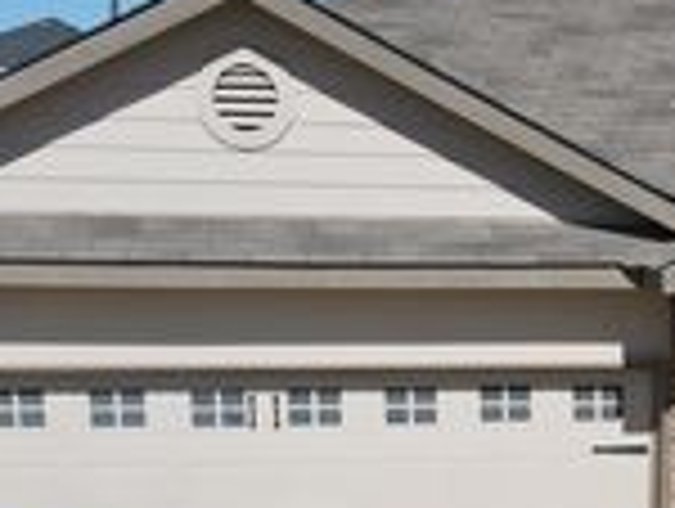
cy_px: 627
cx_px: 644
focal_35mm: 80
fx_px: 1562
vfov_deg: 17.5
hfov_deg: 23.5
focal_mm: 4.5
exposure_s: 1/1250
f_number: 2.8
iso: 100
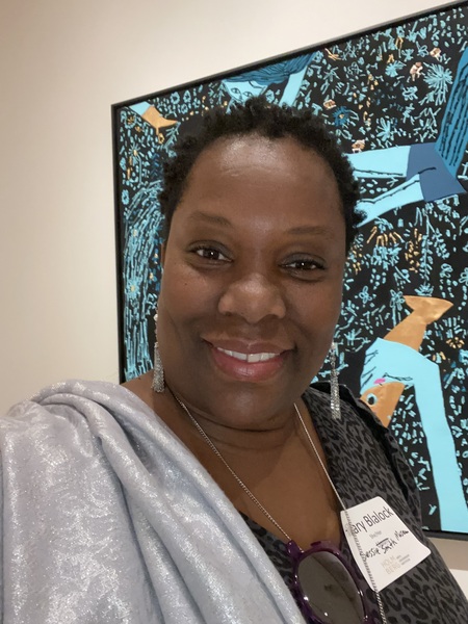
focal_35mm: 30
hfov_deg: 46.8
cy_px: 312
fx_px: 541
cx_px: 234
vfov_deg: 60.0
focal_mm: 2.71
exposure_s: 1/30
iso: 1250
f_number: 2.2
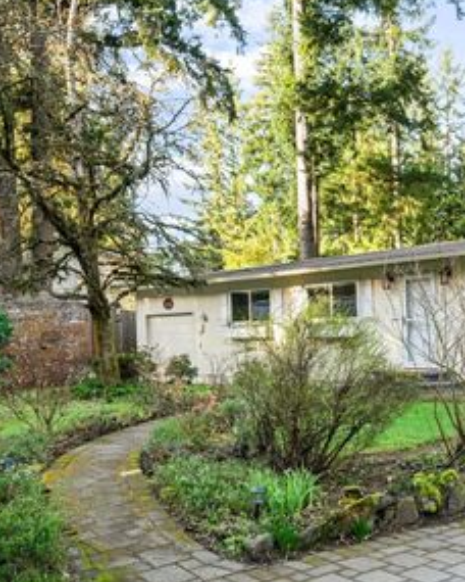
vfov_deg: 62.2
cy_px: 301
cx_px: 392
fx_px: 482
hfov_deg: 47.8
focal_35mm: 28
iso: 200
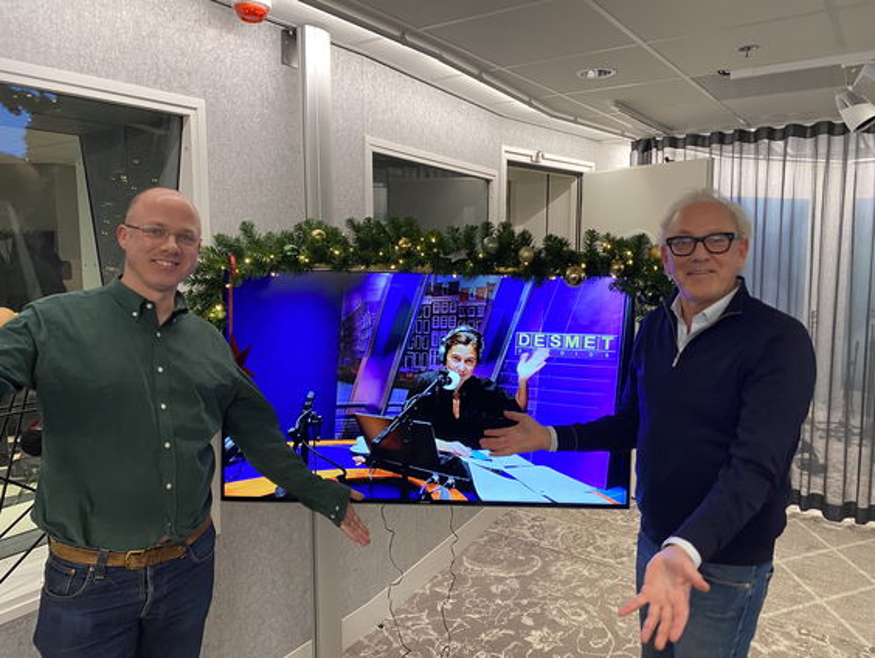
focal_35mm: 26
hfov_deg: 67.3
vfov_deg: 53.1
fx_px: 658
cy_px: 329
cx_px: 438
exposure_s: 1/50
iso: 160
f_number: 1.8
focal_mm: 4.25
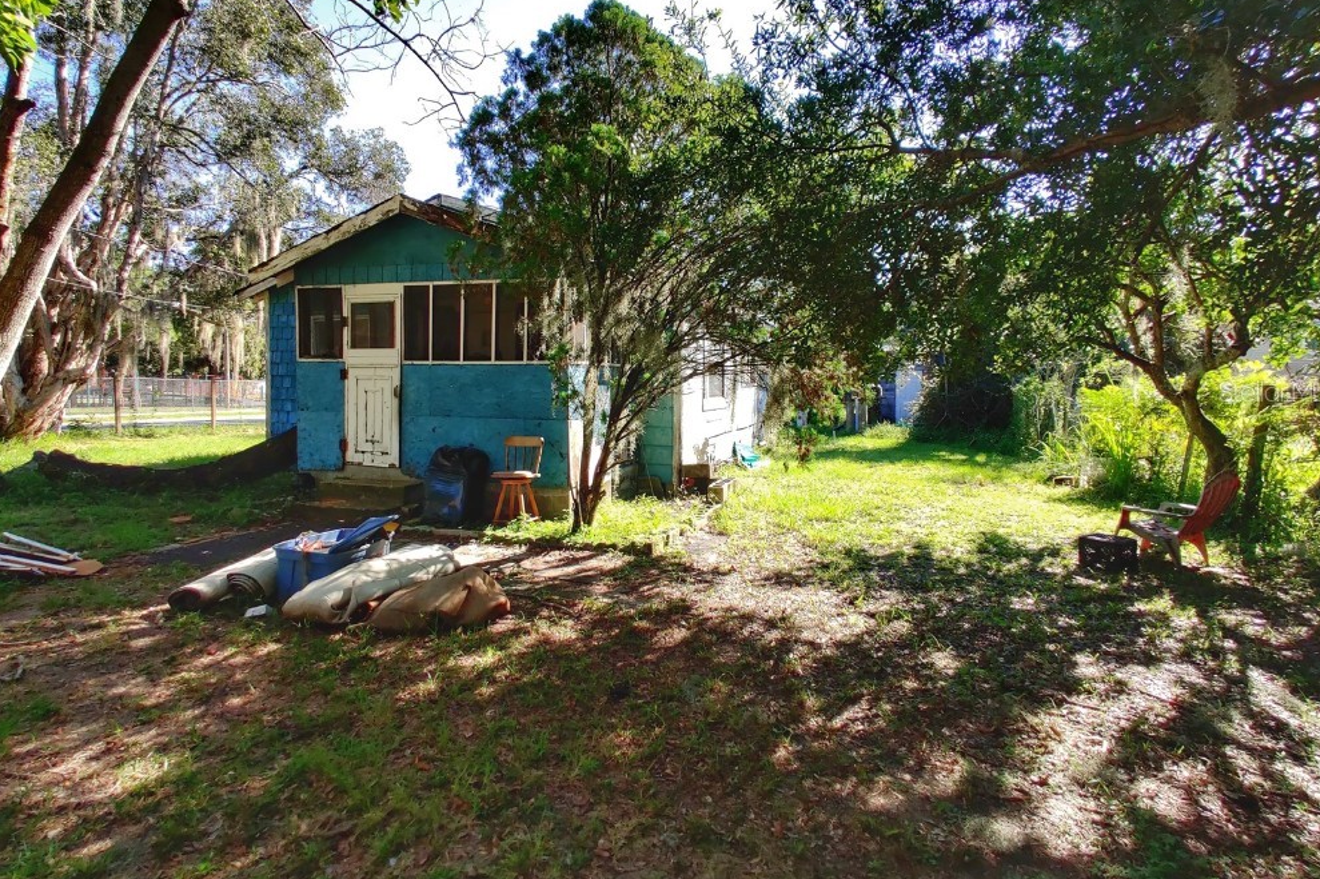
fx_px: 513
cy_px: 391
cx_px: 661
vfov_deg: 80.9
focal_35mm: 14
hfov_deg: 104.3
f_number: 2.2
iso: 100
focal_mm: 2.25
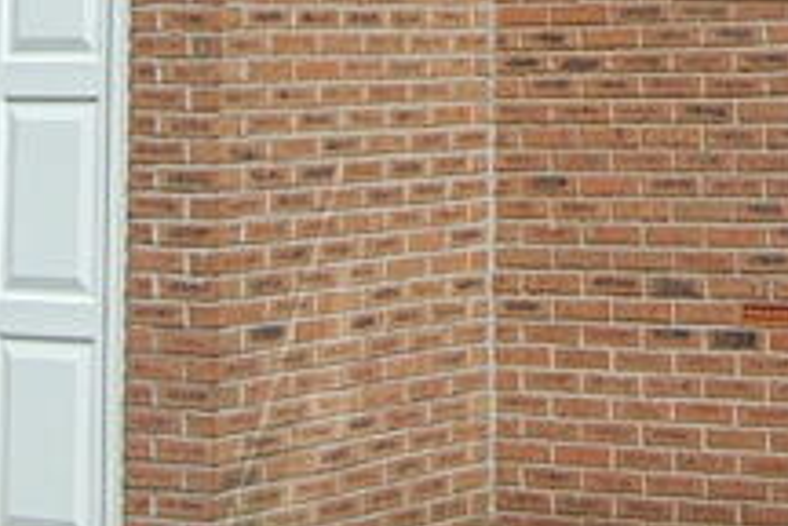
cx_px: 978
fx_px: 2802
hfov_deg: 15.4
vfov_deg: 10.2
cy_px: -374
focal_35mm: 128
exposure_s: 1/400
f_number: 10
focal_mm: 18
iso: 200
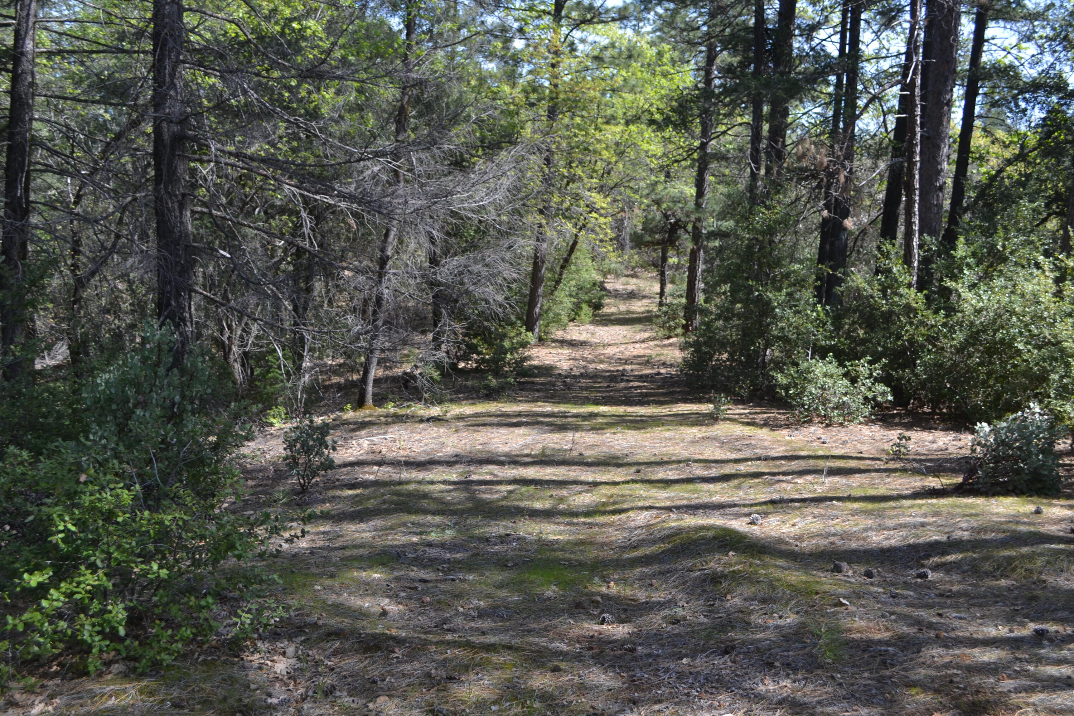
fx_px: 1074
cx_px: 537
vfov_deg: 36.9
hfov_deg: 53.1
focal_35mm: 36
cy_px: 358
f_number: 5.6
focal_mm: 24
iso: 110
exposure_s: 1/125
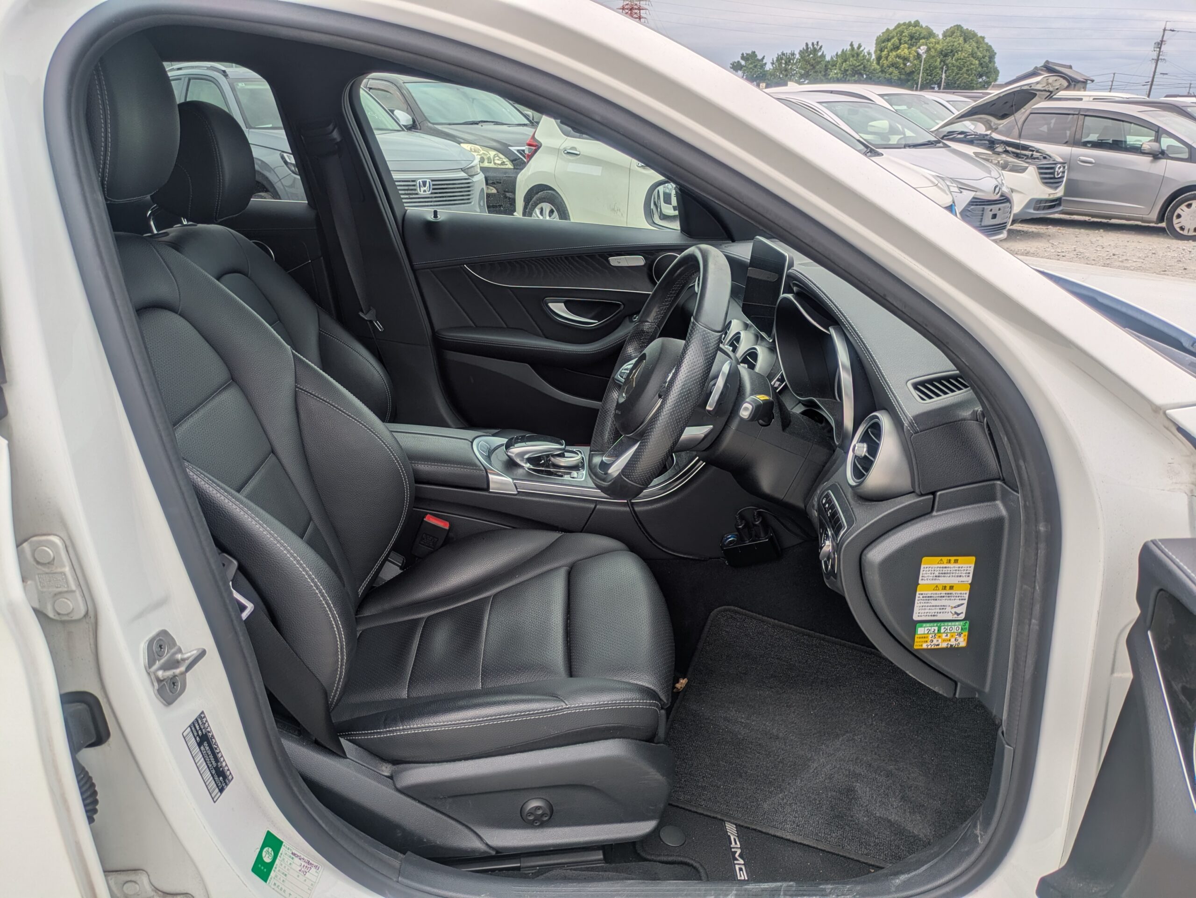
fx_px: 864
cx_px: 598
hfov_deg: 69.4
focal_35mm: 25
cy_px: 449
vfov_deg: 54.9
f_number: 1.89
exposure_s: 1/1821
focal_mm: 5.43
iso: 48
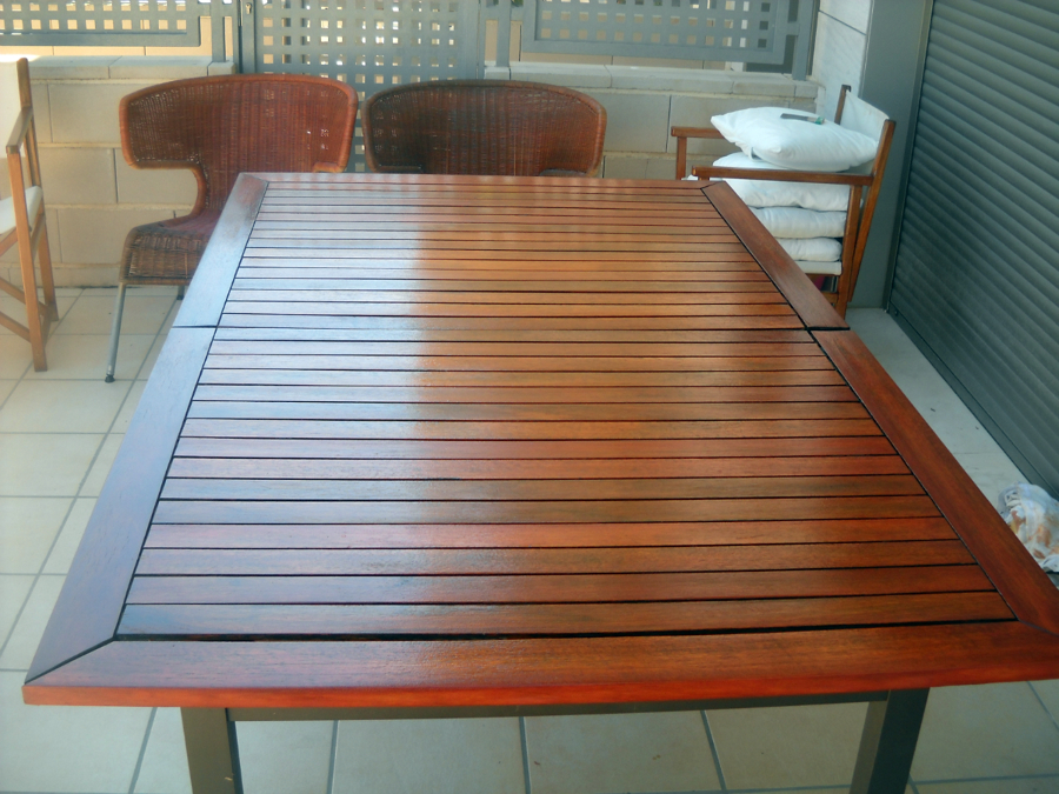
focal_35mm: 41
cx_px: 530
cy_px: 397
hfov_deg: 45.8
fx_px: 1254
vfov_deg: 35.1
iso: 64
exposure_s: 1/129
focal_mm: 6.72
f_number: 3.1
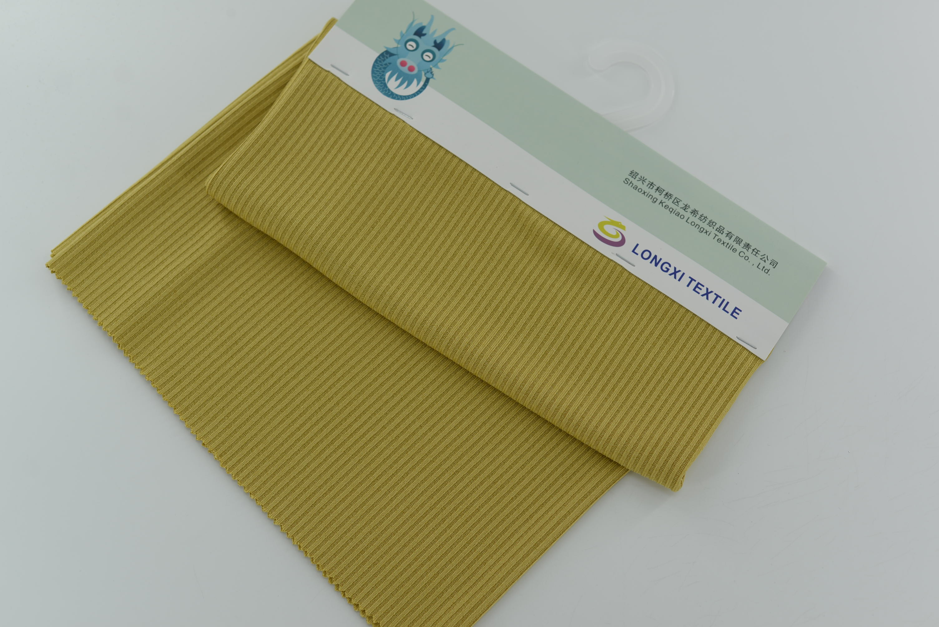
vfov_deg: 27.0
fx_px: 1305
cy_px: 314
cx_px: 470
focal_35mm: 50
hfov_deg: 39.6
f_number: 3.5
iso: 100
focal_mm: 50
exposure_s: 1/320
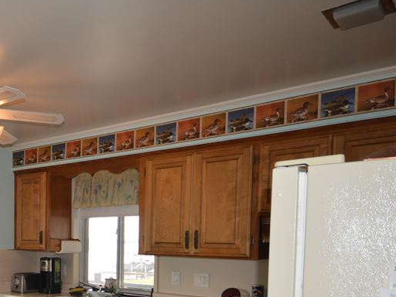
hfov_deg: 44.2
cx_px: 5
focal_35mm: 36
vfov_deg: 37.5
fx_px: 412
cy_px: 258
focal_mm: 10
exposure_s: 1/125
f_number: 4
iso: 180
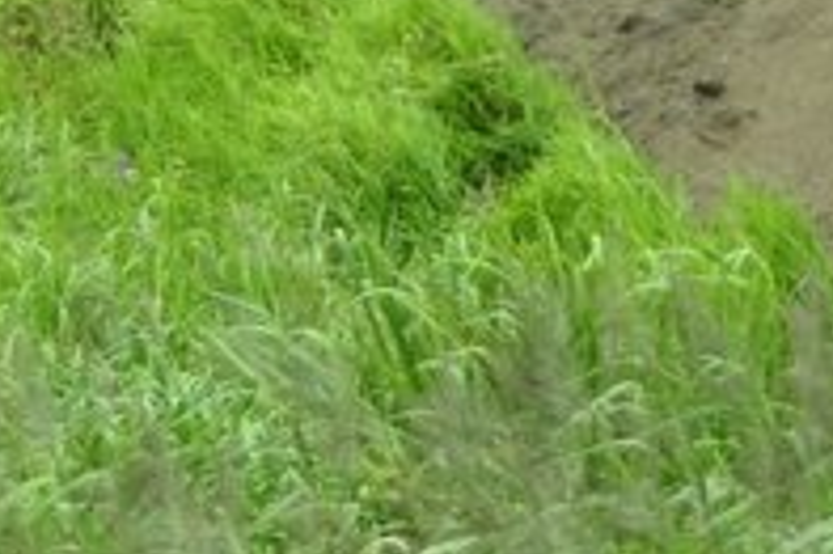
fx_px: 4924
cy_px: -250
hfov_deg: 9.7
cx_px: 406
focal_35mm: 213
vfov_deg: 6.4
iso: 200
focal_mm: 28
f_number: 4.5
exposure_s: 1/500
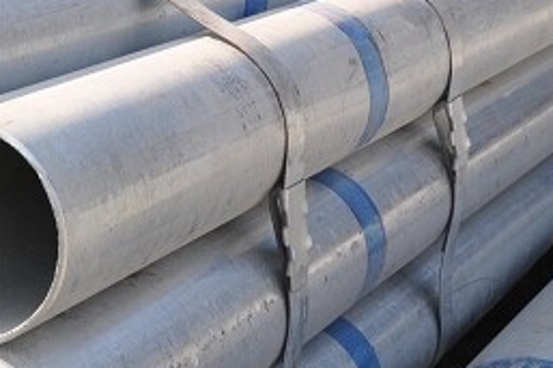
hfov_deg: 16.7
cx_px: -43
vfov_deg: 11.5
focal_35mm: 119
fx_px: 1827
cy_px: 190
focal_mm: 30
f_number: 10
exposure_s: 1/100
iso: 200
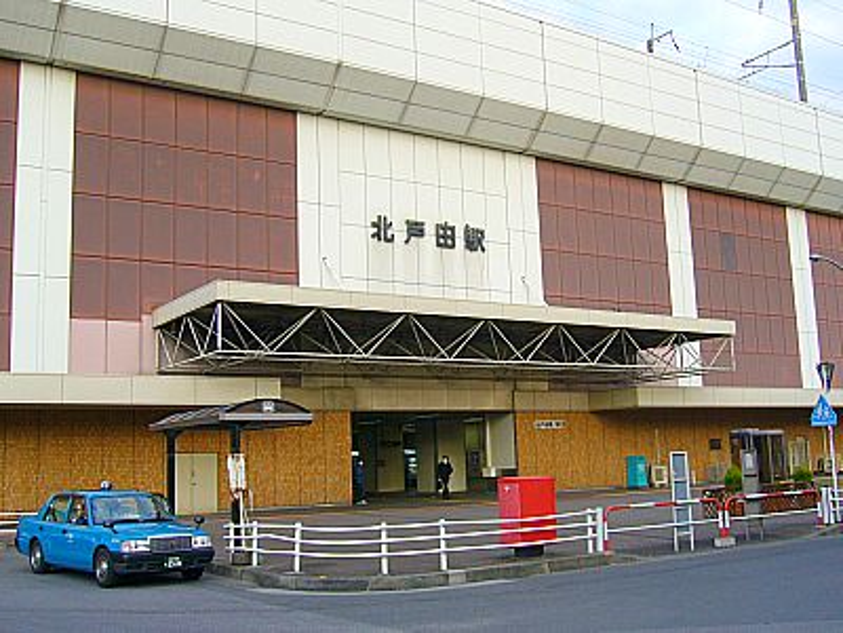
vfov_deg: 40.7
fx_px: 852
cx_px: 422
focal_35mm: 35
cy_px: 316
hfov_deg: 52.6
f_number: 5.6
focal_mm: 5.8
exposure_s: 1/80
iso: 80
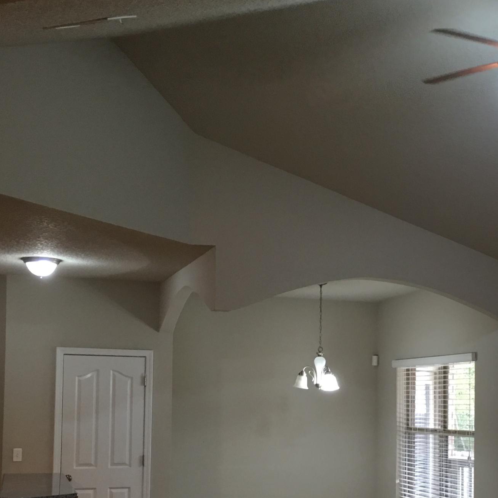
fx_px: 960
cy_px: 368
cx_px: 420
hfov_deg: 28.3
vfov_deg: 28.7
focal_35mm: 59
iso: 64
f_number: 2.2
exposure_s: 1/15
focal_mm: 4.15
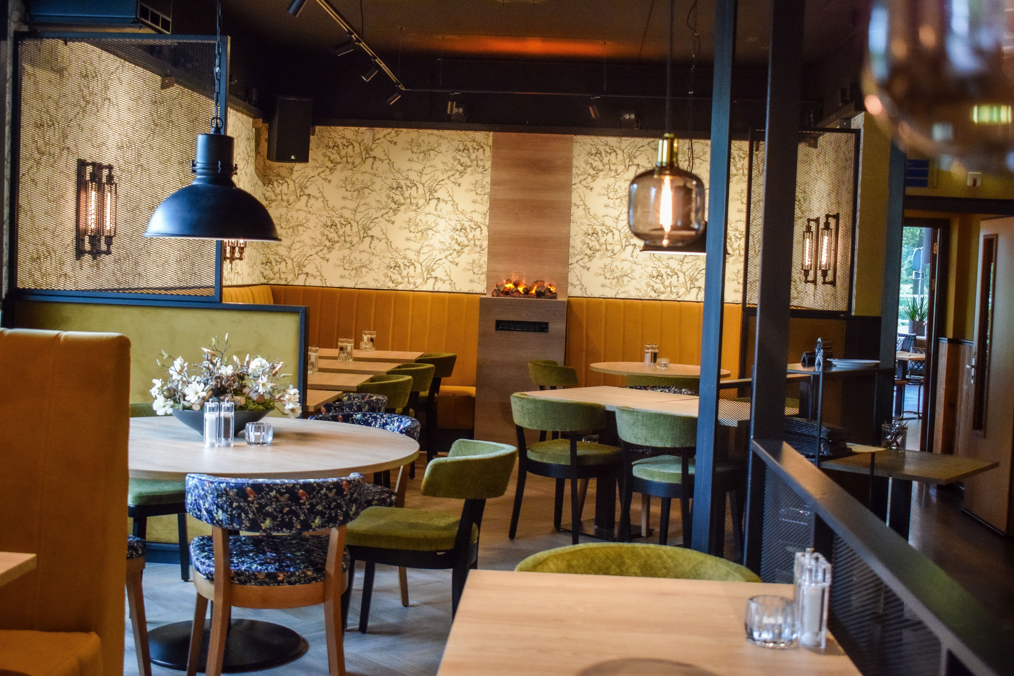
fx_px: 1225
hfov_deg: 45.0
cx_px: 507
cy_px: 338
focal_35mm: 44
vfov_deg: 30.8
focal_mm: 29
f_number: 4.2
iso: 2000
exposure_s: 1/60
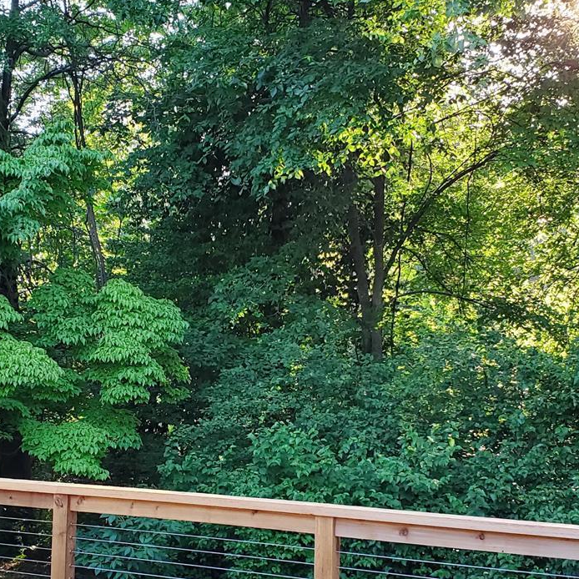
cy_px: 413
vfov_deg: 31.8
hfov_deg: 32.1
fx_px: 1003
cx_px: 219
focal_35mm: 53
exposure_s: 1/120
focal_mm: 4.3
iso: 125
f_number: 2.4
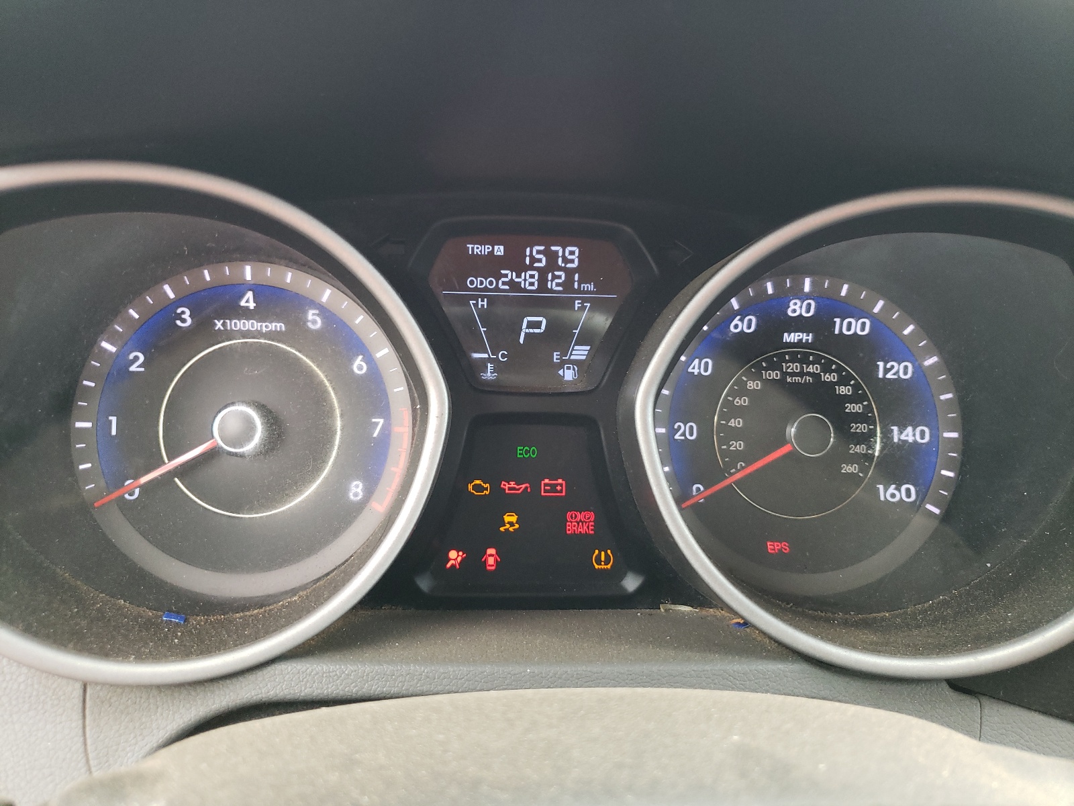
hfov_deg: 67.3
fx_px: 807
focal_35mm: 26
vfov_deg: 53.1
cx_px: 537
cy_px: 403
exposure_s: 1/60.2
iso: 135
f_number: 1.5
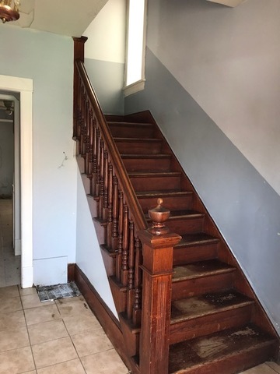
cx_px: 140
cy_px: 187
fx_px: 302
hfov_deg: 49.7
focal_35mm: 28
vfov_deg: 63.4
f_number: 1.8
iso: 64
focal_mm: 3.99
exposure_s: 1/45
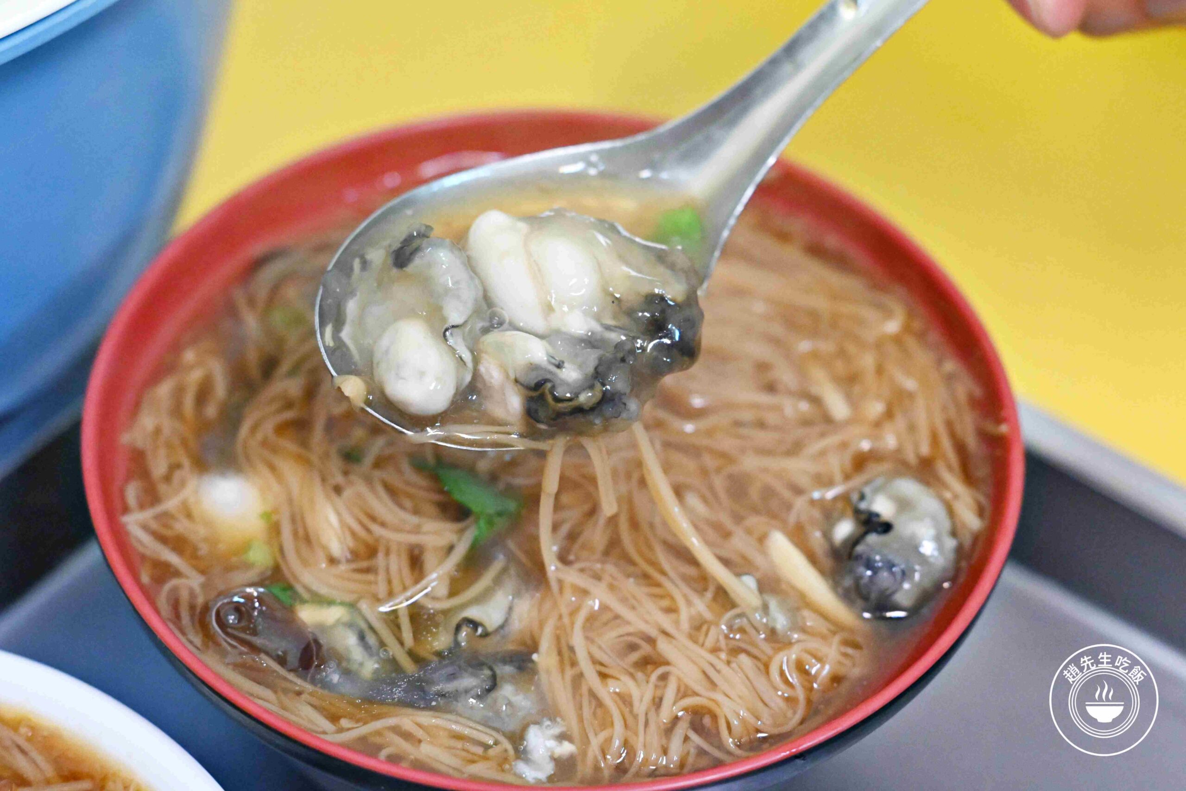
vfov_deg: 18.2
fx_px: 2471
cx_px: 593
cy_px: 396
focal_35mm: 75
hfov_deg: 27.0
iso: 4500
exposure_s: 1/200
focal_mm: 50
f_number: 3.2
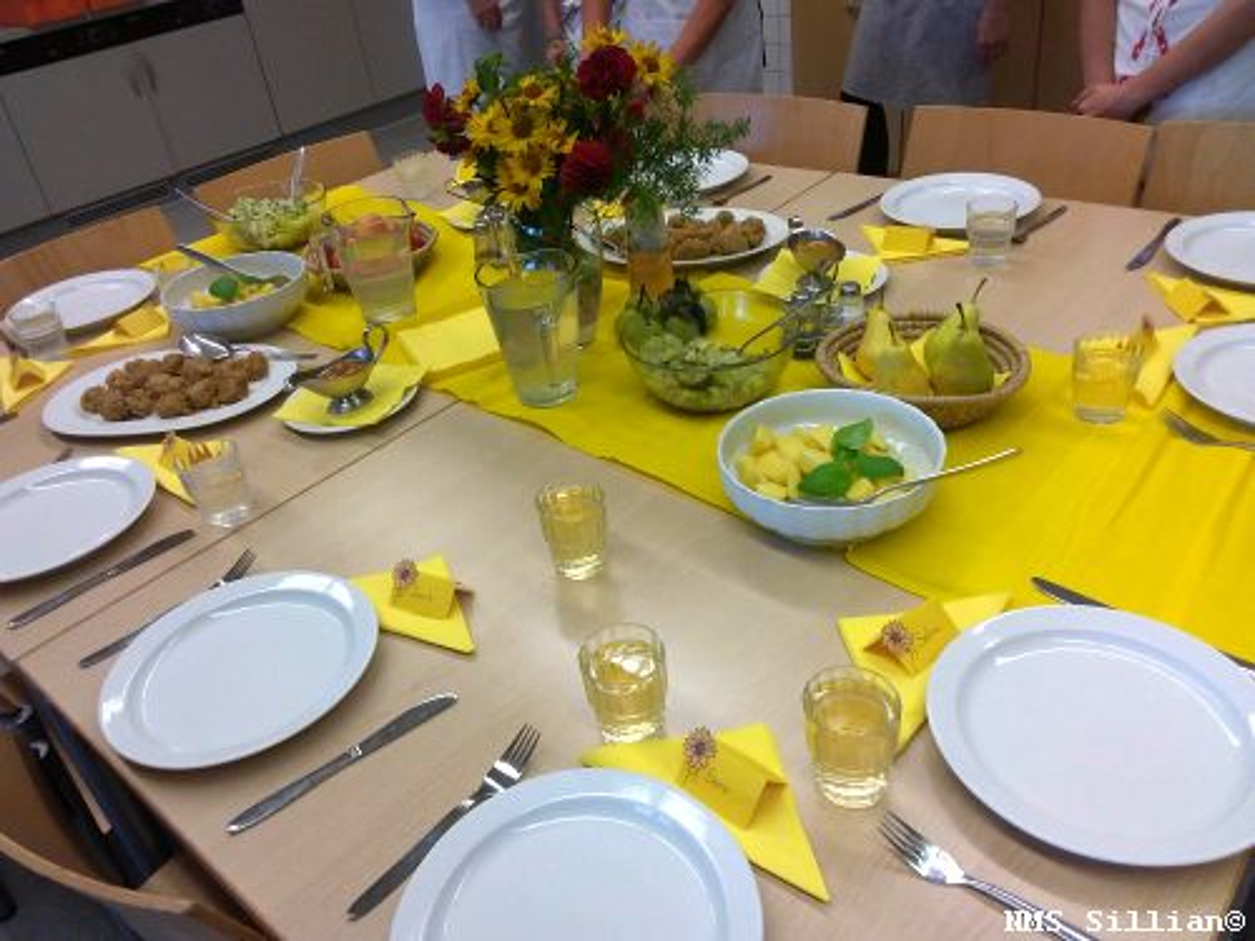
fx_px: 979
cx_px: 628
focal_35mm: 27
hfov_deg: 65.3
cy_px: 470
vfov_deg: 51.4
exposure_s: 1/100
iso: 50
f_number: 1.9
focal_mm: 2.91
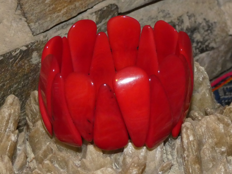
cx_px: 116
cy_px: 87
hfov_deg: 18.7
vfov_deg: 14.1
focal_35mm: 105
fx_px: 704
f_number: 4.9
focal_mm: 18.8
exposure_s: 1/60
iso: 800
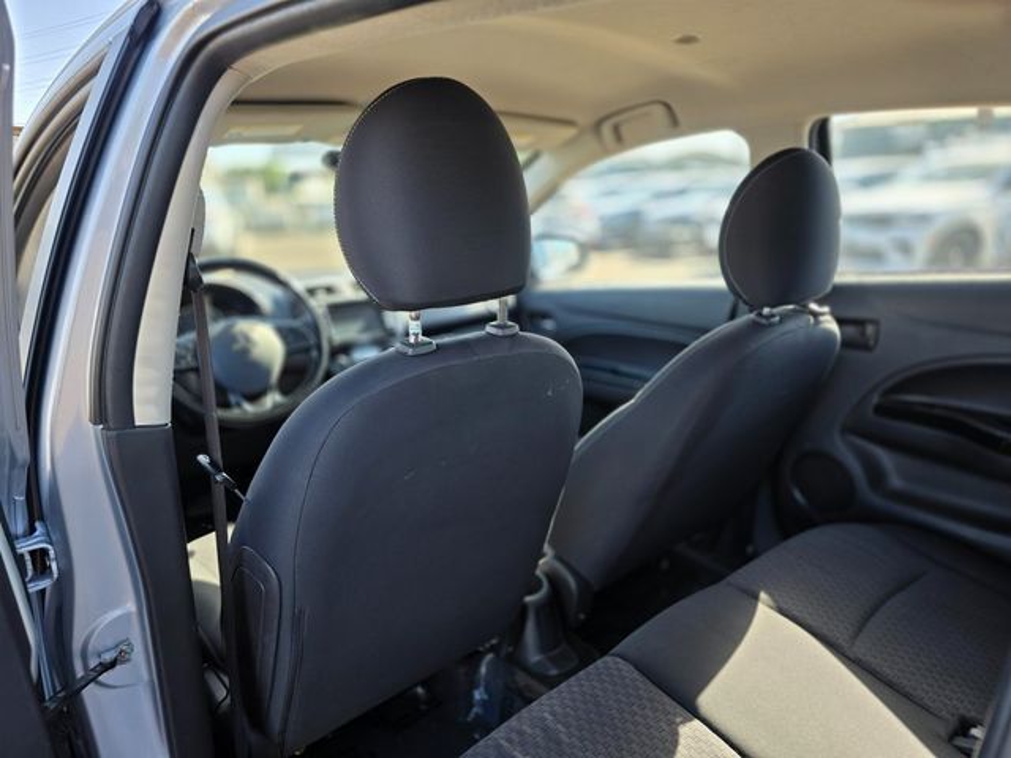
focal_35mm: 23
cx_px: 506
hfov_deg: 73.9
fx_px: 672
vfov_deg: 58.9
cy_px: 379
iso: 32
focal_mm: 6.3
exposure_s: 1/180
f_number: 1.7
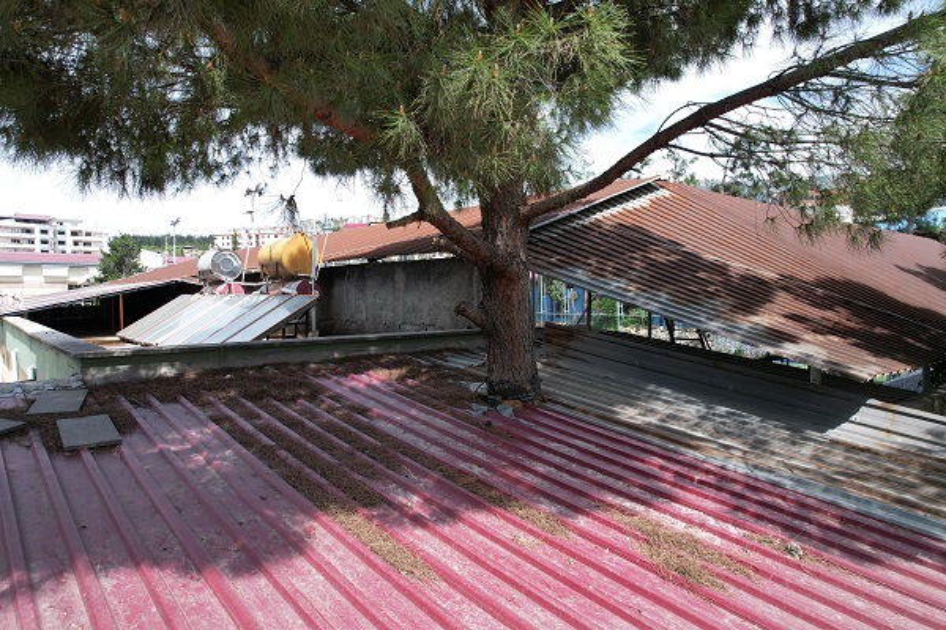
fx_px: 578
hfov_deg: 78.6
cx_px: 473
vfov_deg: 57.2
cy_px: 315
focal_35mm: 22
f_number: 2.8
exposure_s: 1/800
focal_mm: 8.38
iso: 110
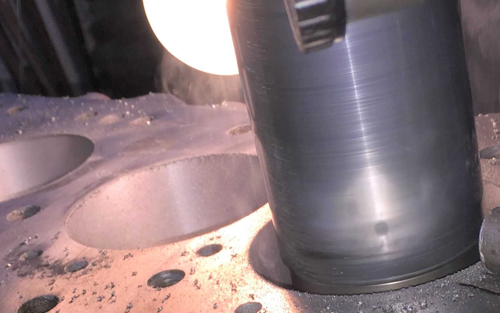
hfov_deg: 28.2
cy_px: 267
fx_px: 995
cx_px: 247
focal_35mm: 73
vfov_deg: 17.6
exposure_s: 1/36
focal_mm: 4.15
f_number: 2.2
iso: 32
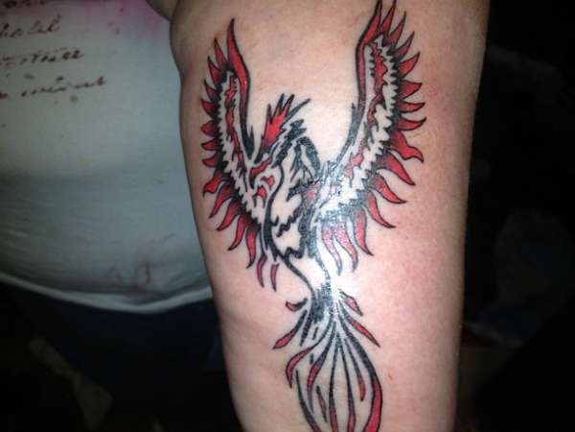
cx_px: 288
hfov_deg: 52.6
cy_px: 216
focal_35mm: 35
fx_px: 581
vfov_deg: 40.7
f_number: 2.4
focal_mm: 4.28
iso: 64
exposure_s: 1/33
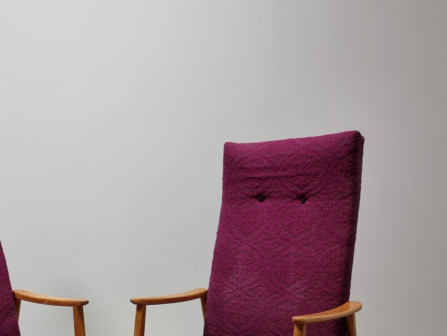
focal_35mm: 45
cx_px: 108
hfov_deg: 40.8
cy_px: 302
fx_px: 581
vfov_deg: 30.7
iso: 160
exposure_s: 1/50
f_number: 1.8
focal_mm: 6.7
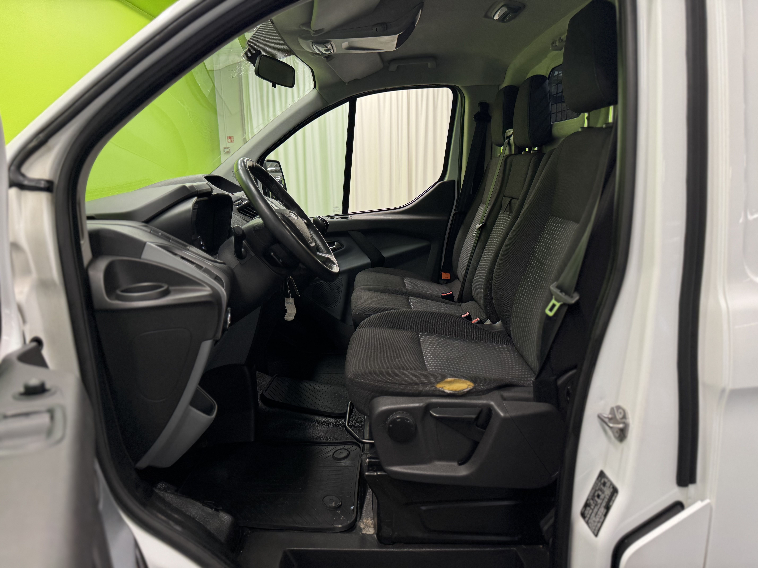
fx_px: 526
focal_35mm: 24
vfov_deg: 56.8
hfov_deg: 71.6
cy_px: 284
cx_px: 379
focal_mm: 6.76
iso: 100
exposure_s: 1/100
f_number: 1.78
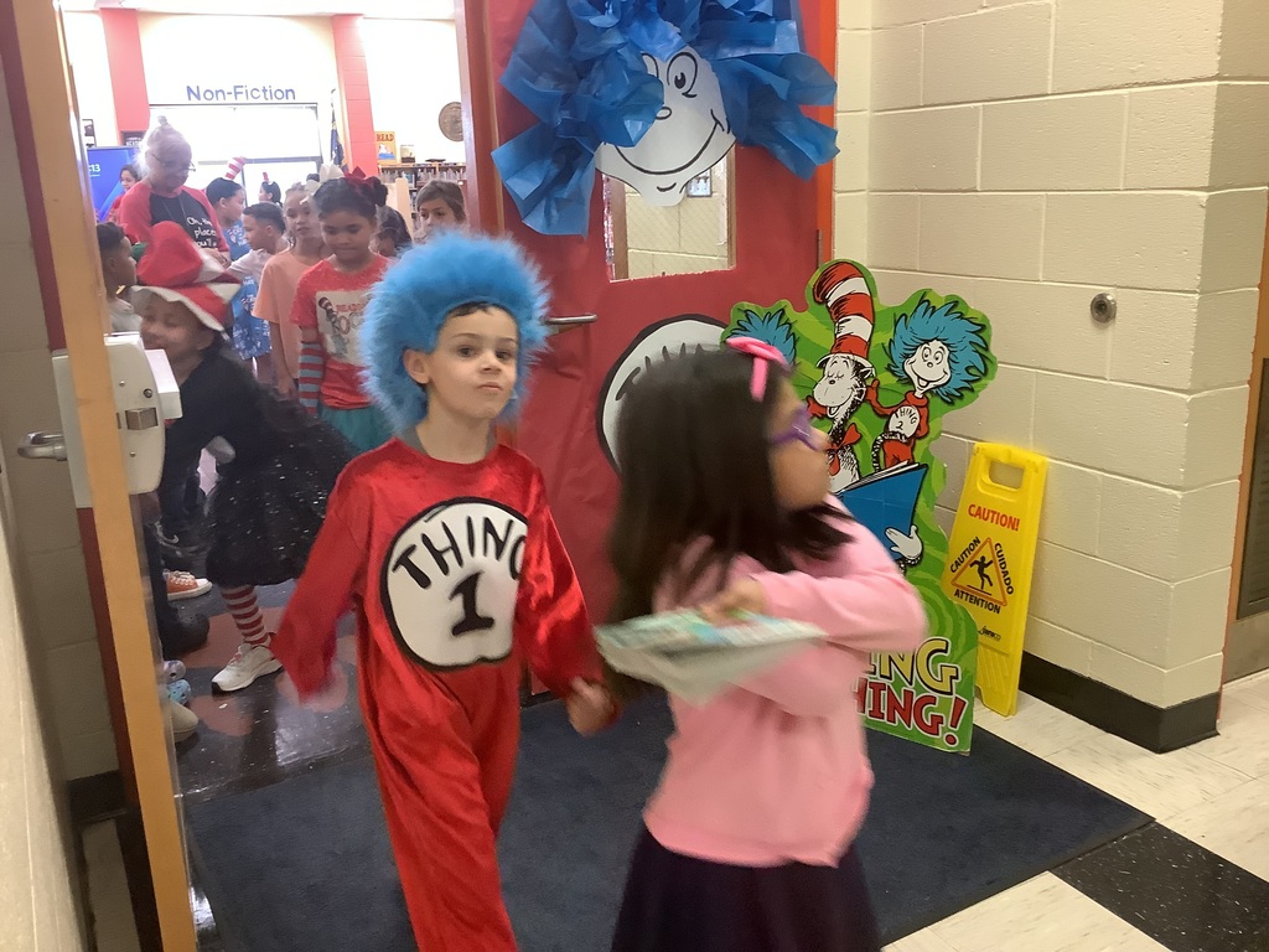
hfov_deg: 58.4
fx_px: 1136
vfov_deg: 45.4
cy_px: 476
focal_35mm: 31
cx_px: 634
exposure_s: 1/50
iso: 250
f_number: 2.4
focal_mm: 3.3
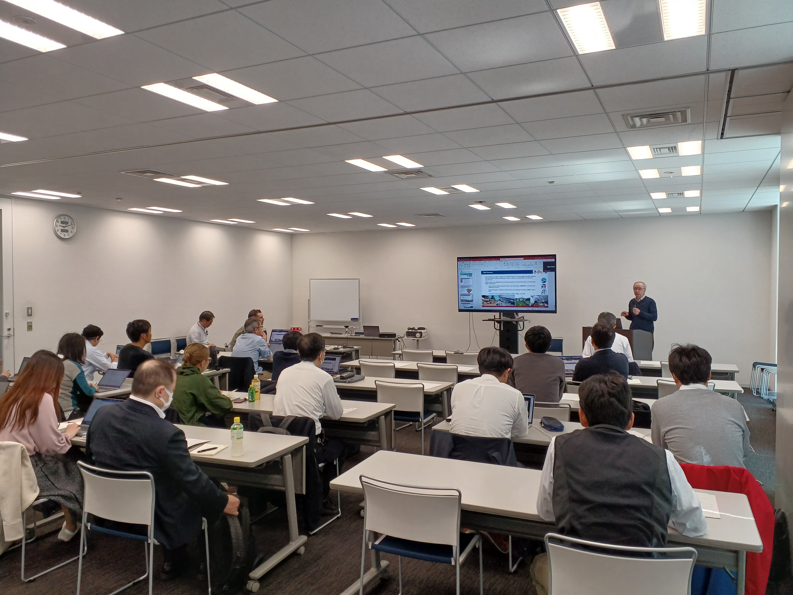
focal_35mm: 27
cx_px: 396
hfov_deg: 65.3
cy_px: 298
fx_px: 619
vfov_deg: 51.4
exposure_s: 1/50
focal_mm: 3.58
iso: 40
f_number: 1.9
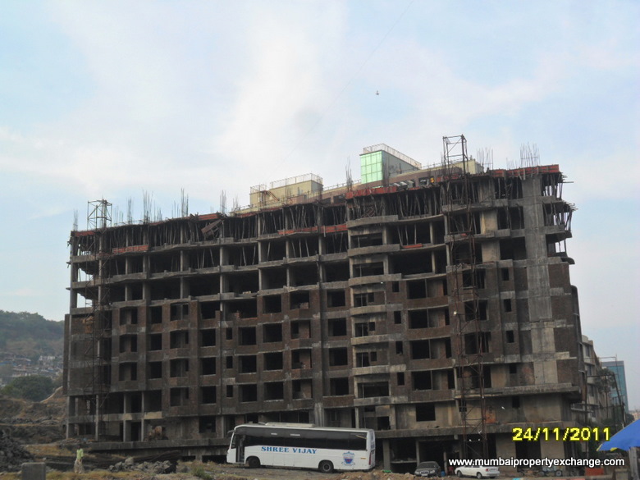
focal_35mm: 52
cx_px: 320
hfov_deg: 36.8
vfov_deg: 28.0
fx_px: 961
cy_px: 240
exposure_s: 1/180
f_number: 5
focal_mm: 9.3
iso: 100
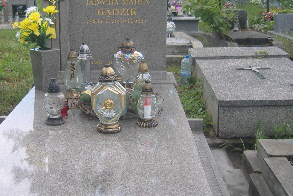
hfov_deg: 36.5
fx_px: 439
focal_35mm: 54
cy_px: 69
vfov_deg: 25.0
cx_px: 98
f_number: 7
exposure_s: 1/100
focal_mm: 7.3
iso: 100
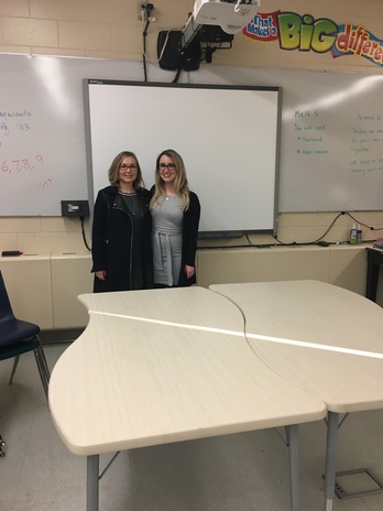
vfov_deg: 60.0
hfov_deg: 46.8
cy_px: 253
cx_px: 192
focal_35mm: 30
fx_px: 443
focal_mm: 4.15
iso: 64
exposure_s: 1/30
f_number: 2.2
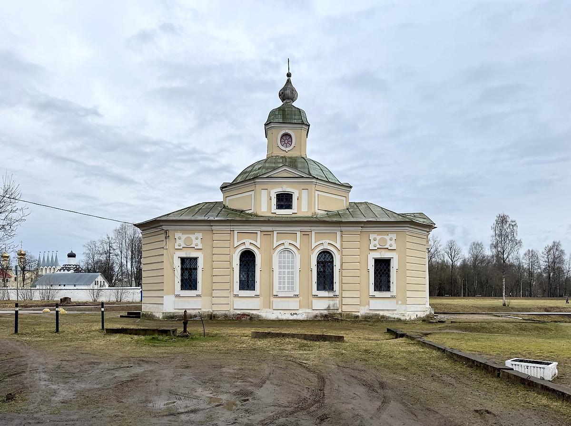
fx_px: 395
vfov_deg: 56.7
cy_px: 213
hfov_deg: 71.7
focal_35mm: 24
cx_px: 286
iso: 80
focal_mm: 6.76
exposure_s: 1/1818
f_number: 1.78
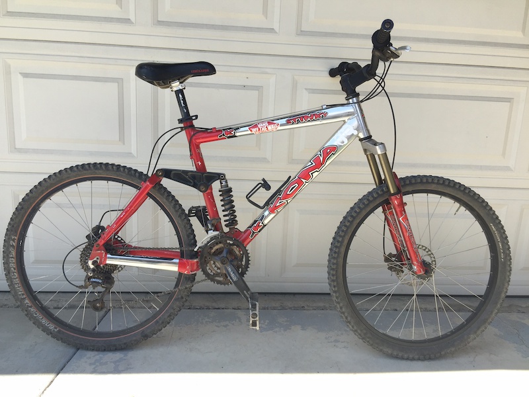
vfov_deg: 48.2
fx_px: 443
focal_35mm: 29
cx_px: 264
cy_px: 198
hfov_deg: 61.7
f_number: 2.2
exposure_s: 1/659
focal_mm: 4.15
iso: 32
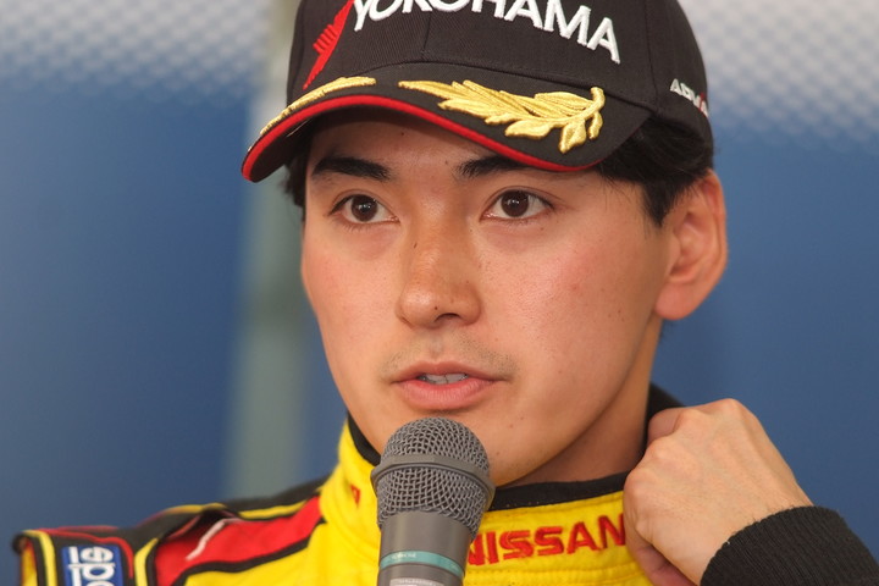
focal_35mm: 270
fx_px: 6592
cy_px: 293
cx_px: 440
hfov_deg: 7.6
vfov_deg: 5.1
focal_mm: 180
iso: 800
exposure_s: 1/125
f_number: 2.8
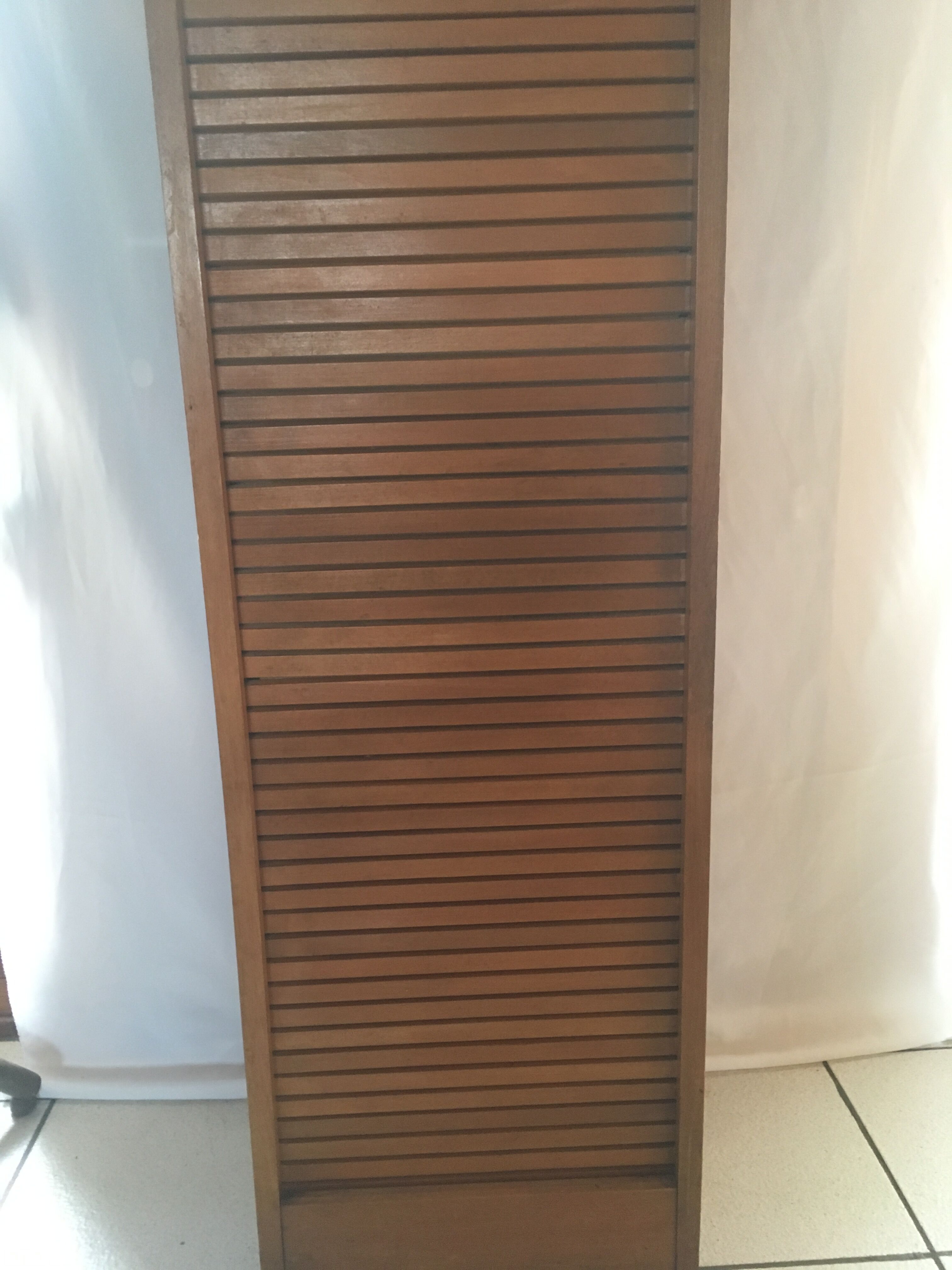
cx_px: 476
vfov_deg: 61.7
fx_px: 1063
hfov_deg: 48.2
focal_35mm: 29
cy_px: 635
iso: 250
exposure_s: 1/33
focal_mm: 4.15
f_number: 2.2
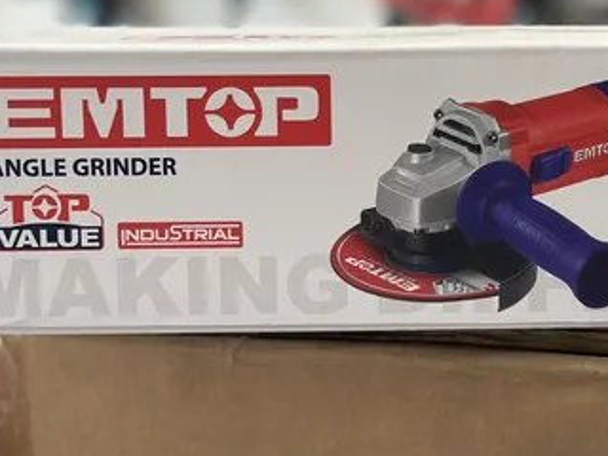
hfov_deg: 20.3
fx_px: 1686
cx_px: 450
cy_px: 171
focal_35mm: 96
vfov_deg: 15.4
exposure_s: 1/121
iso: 100
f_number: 1.78
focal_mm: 6.86
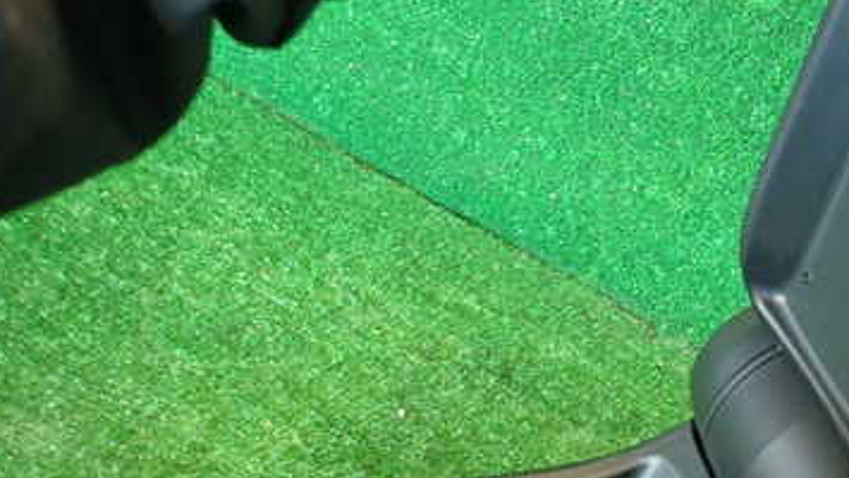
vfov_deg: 25.6
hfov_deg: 42.5
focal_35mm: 46
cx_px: 684
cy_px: 366
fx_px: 1036
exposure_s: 1/30
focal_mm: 4.5
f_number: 2
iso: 250
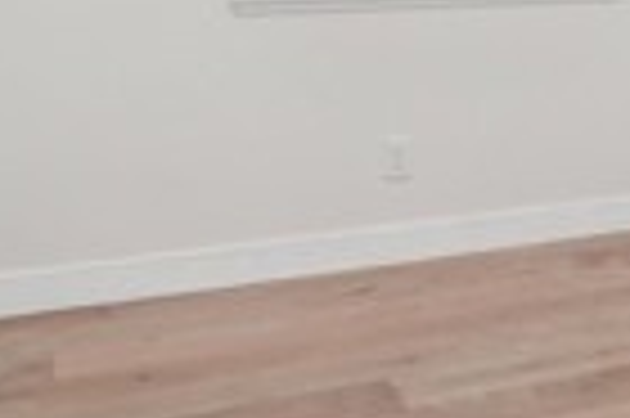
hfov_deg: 28.4
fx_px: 1119
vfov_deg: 18.8
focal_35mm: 64
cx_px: 702
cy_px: -202
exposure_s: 1/25
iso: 400
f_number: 8
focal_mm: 14
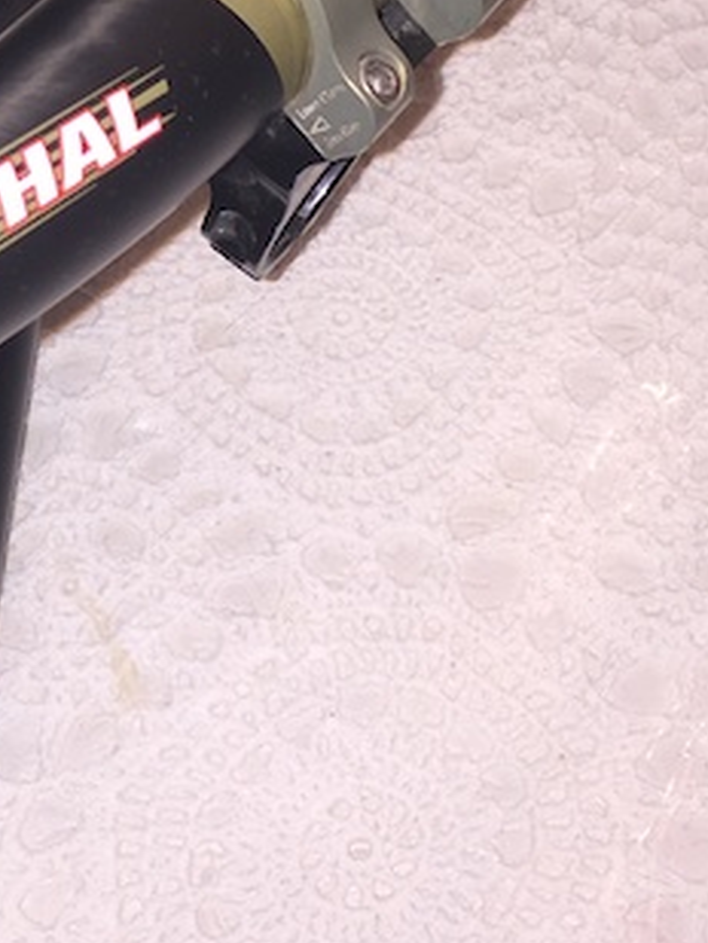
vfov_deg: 25.4
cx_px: 137
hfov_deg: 19.4
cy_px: 137
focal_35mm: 75
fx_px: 2044
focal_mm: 4.15
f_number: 2.2
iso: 32
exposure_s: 1/33
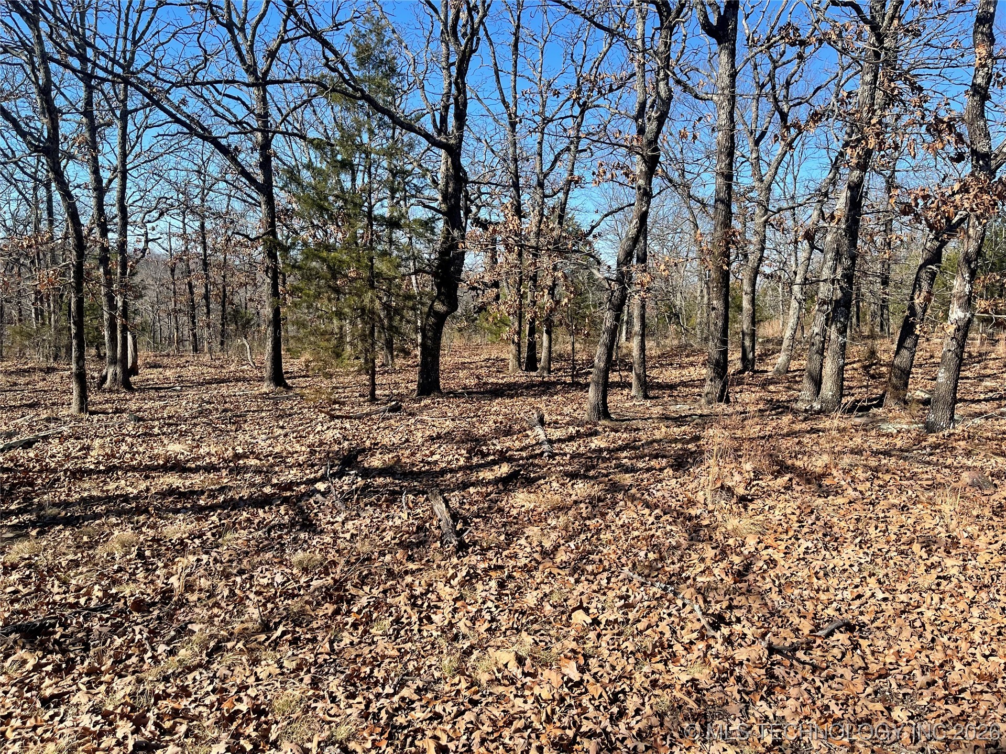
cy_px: 377
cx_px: 503
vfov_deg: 54.9
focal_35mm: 25
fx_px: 727
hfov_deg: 69.4
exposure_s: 1/1534
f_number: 1.6
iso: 32
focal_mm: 5.1
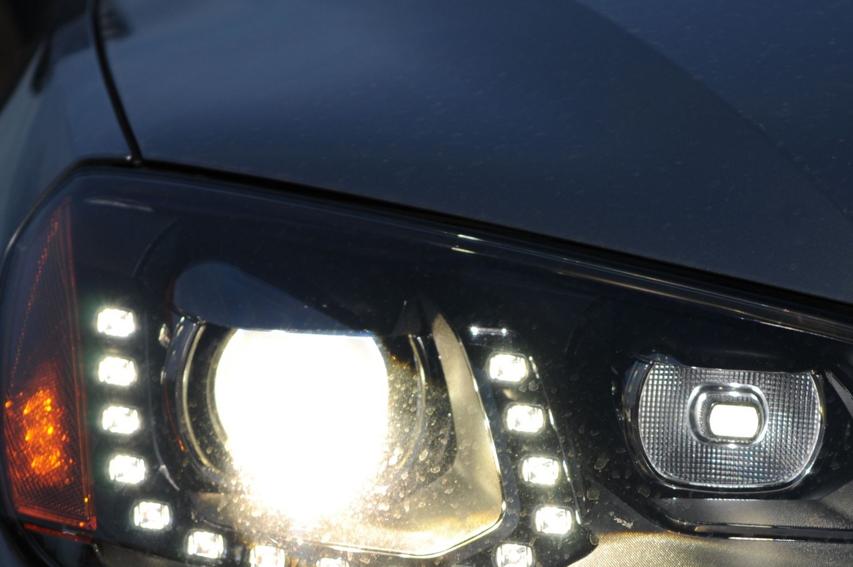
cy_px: 432
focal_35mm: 237
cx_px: 481
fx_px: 5609
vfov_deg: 5.8
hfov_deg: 8.7
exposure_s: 1/60
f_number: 8
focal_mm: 100
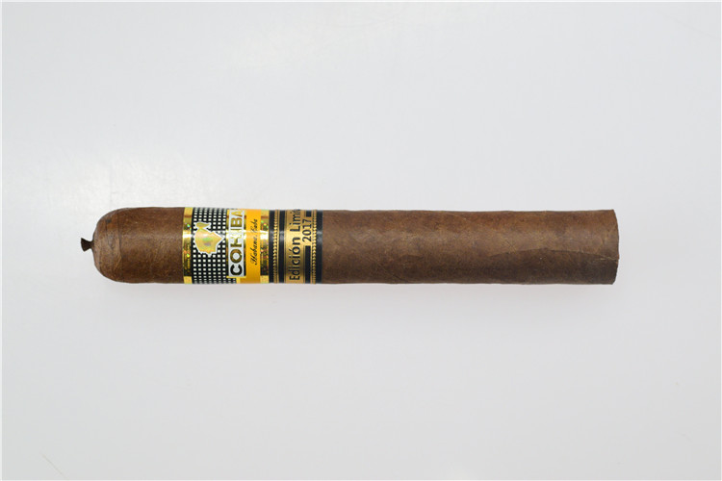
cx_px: 361
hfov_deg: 27.0
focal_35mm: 75
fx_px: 1504
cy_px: 240
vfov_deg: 18.2
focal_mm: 50
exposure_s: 1/200
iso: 800
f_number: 6.3
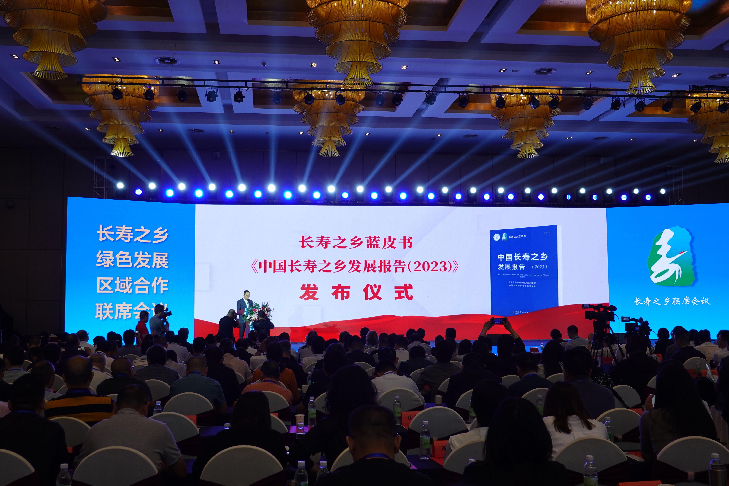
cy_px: 241
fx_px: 790
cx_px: 358
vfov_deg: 34.2
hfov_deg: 49.6
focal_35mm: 39
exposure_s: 1/60
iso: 100
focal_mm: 14.12
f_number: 3.5
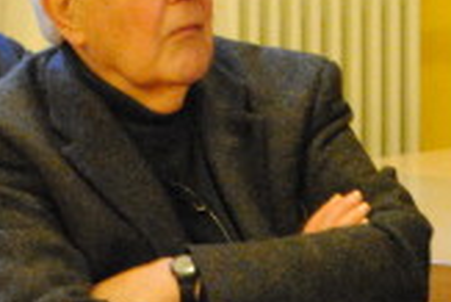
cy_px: 489
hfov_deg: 6.8
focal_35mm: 302
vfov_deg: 4.5
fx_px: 3787
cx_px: 326
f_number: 4.8
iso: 1600
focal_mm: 32
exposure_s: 1/5
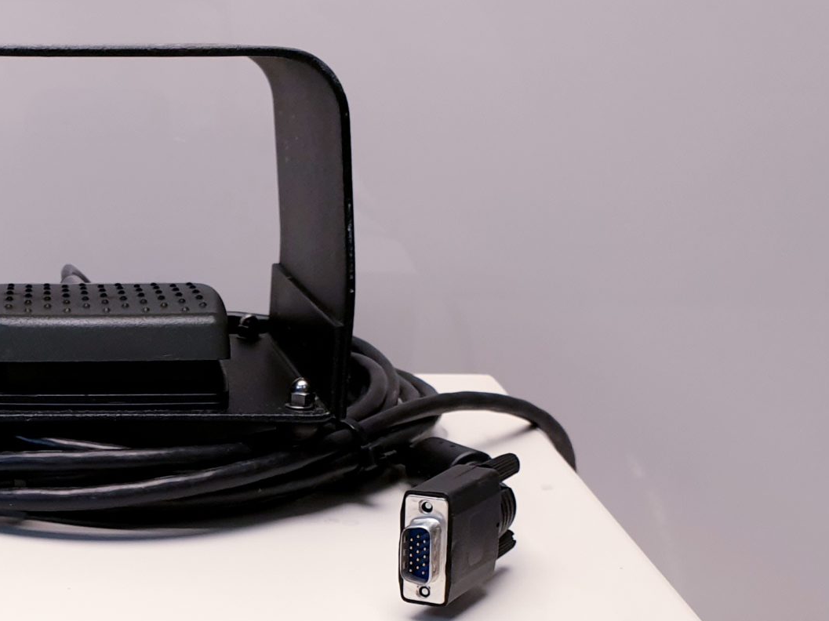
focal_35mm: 63
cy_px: 714
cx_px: 72
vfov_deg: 21.8
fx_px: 1508
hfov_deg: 29.4
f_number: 2.4
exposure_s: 1/100
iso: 80
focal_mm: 4.3
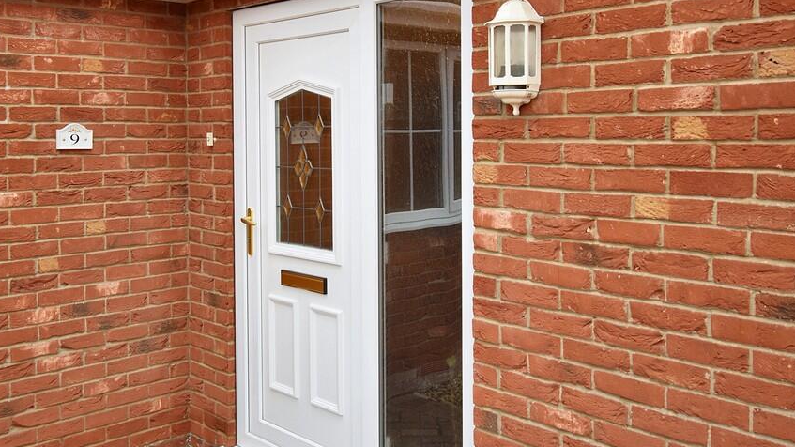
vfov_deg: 31.0
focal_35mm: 38
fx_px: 801
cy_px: 152
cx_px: 320
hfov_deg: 52.5
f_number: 5.6
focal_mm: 20
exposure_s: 1/30
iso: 180
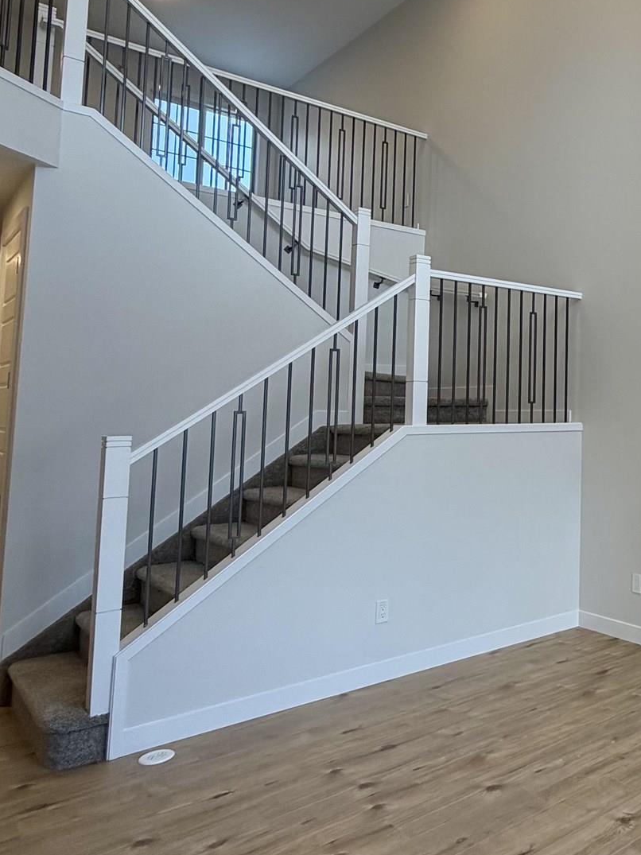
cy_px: 358
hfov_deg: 39.8
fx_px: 741
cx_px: 674
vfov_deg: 59.6
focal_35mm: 30
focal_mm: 2.22
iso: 125
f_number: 2.2
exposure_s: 1/120
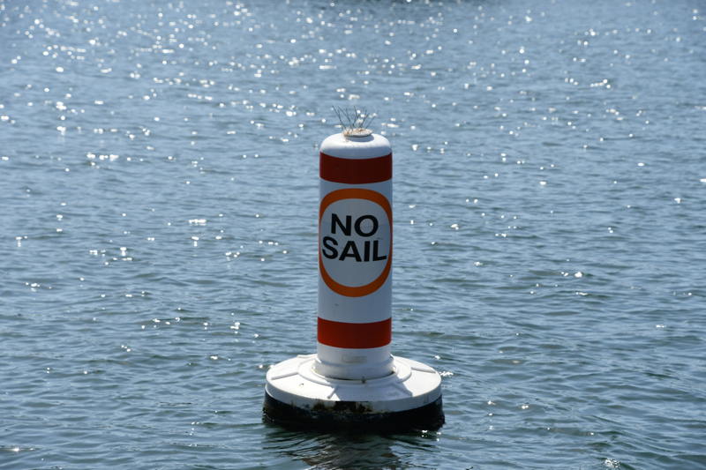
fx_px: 2784
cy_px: 235
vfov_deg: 9.7
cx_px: 353
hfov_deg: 14.5
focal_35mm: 142
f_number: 9
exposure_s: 1/400
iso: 200
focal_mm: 95
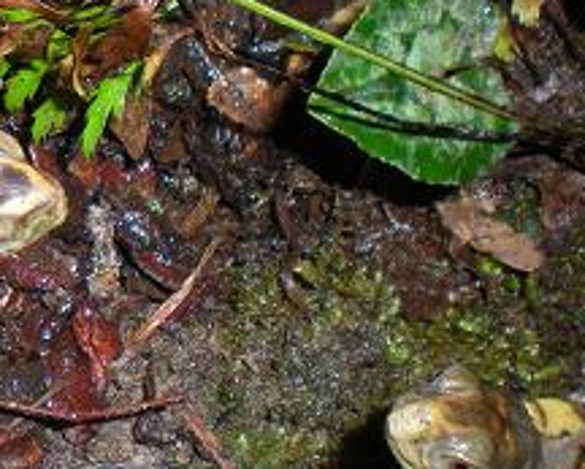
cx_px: -76
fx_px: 1455
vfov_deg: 18.3
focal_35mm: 84
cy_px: 179
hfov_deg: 21.4
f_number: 4.6
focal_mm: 6.3
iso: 64
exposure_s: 1/60
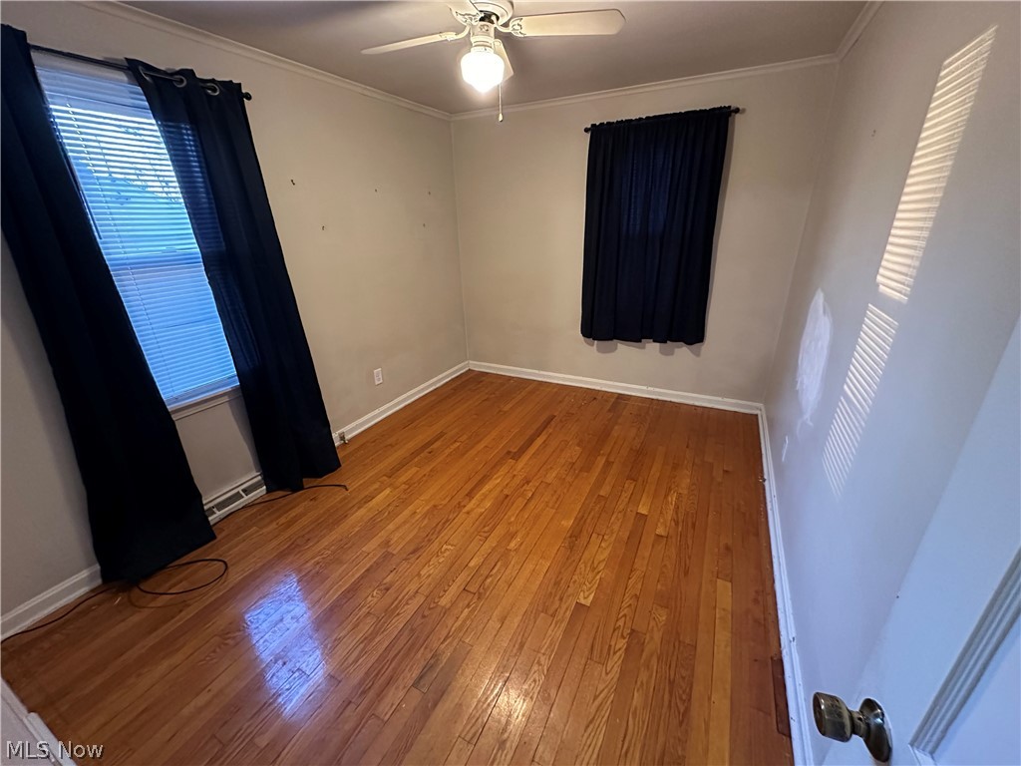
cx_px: 510
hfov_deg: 102.1
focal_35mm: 14
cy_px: 383
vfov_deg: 85.7
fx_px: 413
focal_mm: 2.22
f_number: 2.2
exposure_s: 1/60
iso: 1250
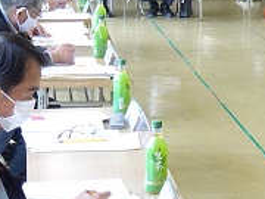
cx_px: 277
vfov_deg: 10.4
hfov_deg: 13.9
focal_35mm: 140
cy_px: -32
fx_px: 1072
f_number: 4.5
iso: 640
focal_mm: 8.94
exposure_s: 1/60
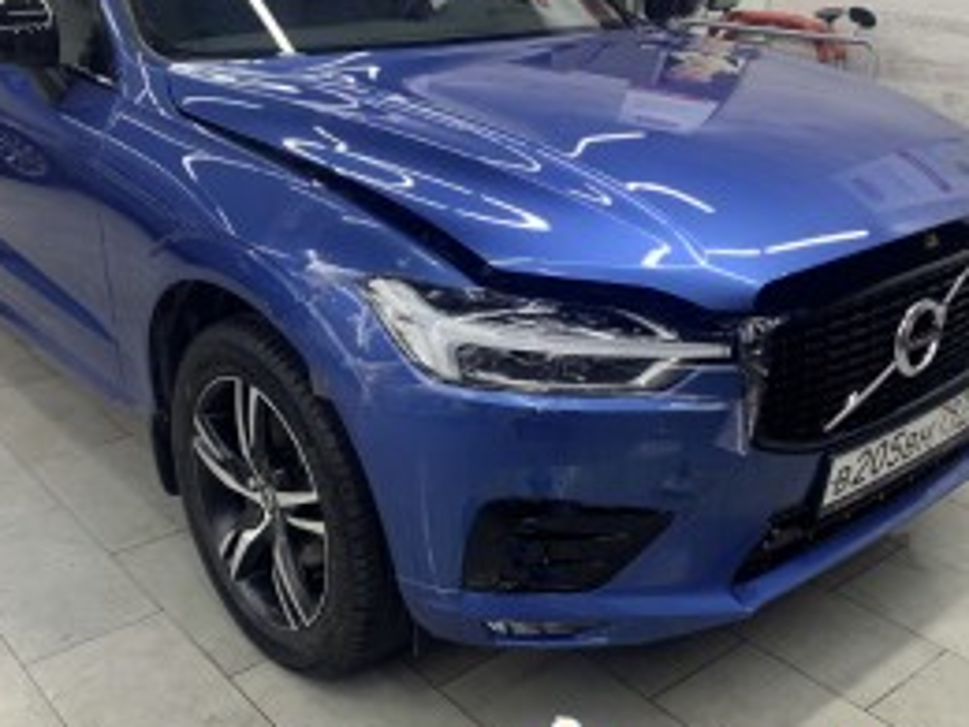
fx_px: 1120
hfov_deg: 46.7
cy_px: 324
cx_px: 552
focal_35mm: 40
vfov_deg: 35.9
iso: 100
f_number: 1.8
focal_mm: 4.25
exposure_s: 1/100
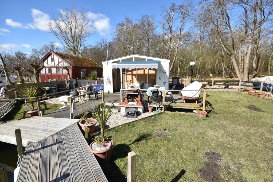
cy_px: 91
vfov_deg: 77.3
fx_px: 114
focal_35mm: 15
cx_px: 136
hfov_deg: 100.4
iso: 200
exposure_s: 1/320
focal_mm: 10
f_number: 9
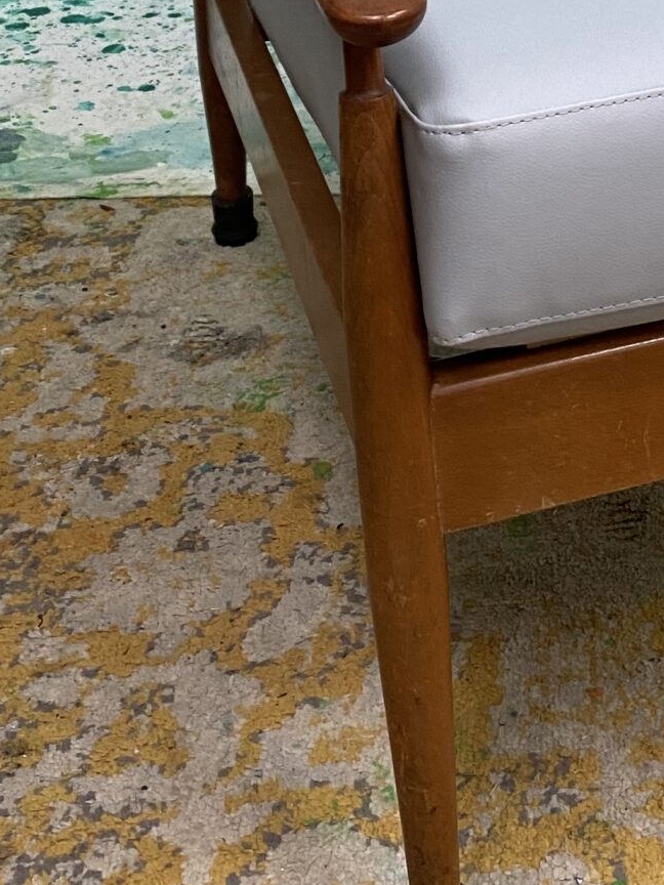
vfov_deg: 23.0
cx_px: 681
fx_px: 1969
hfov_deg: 18.6
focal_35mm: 77
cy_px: -208
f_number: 1.8
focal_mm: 4.25
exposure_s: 1/67
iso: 125
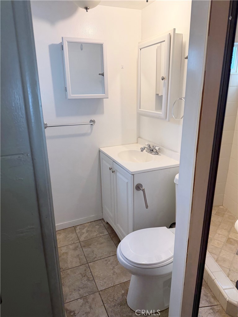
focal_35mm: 24
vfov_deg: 71.6
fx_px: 220
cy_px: 158
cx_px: 119
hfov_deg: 56.8
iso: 125
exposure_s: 1/120
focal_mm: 6.76
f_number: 1.78
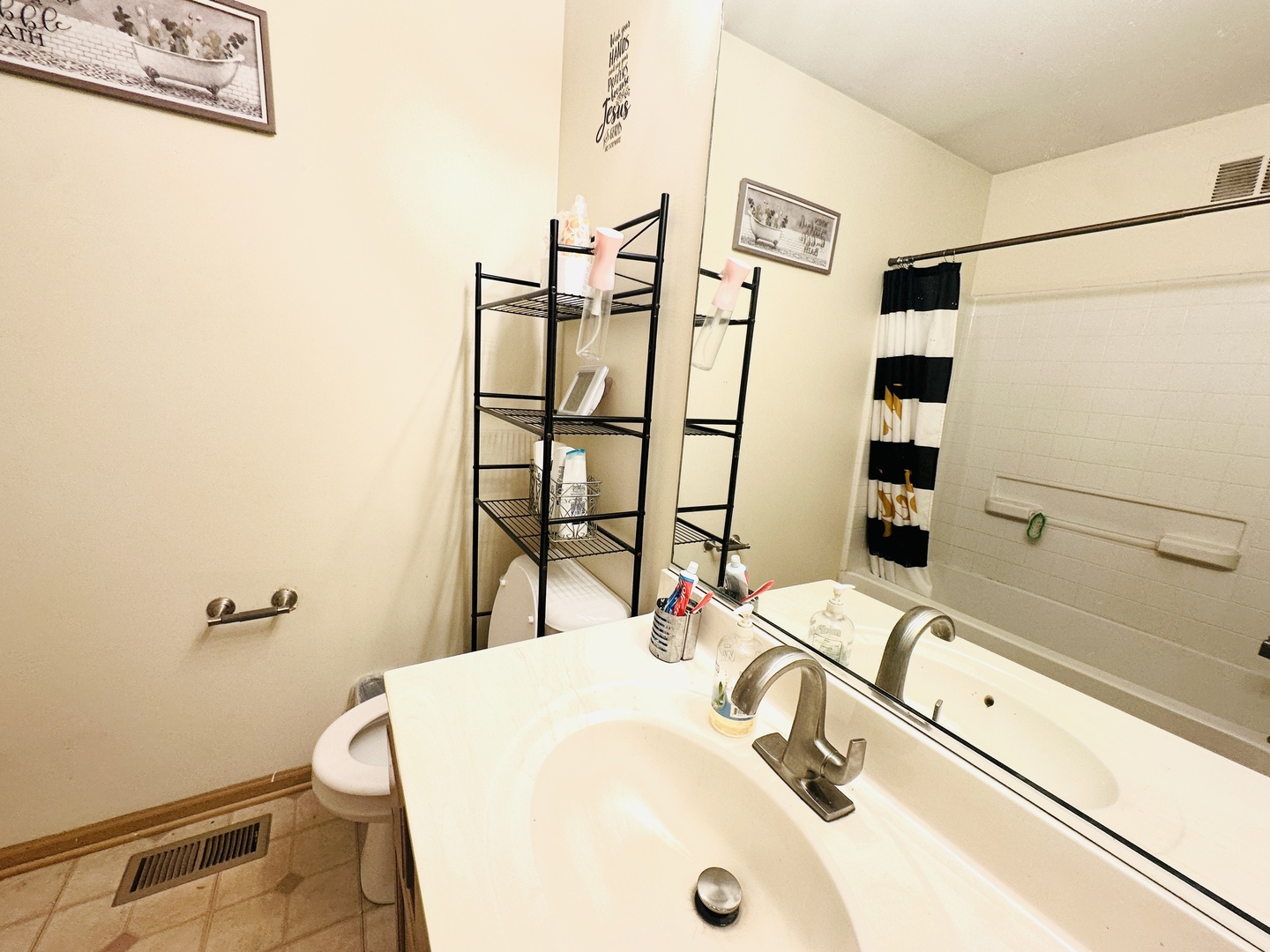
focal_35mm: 14
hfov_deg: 102.1
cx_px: 635
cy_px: 476
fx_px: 514
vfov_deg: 85.7
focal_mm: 2.22
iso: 125
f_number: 2.2
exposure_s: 1/120
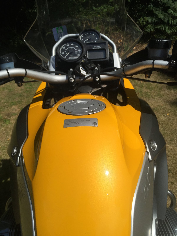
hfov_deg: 48.2
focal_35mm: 29
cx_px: 88
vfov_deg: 61.7
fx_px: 198
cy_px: 118
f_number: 2.2
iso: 32
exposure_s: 1/6623
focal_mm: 4.15
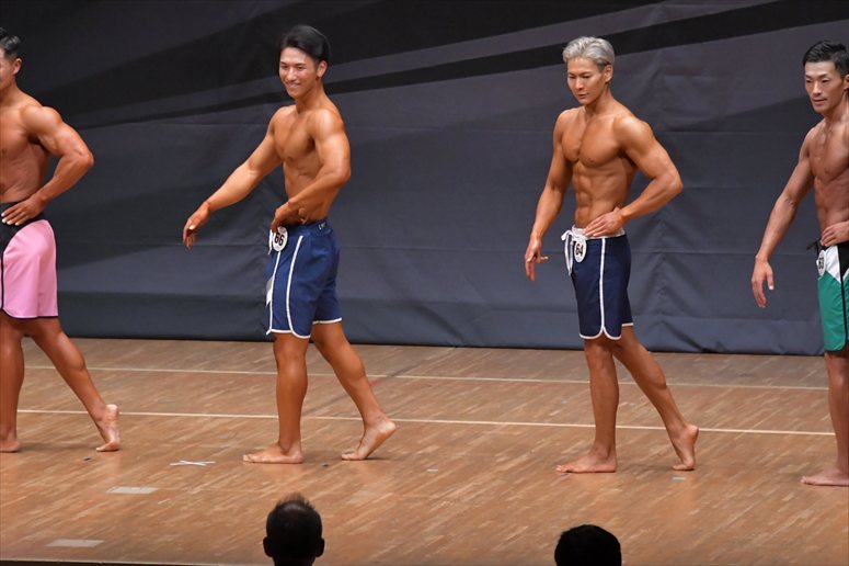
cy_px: 283
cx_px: 424
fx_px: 5657
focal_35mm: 240
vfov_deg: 5.7
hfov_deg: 8.6
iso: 6400
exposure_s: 1/400
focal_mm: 160
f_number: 5.6
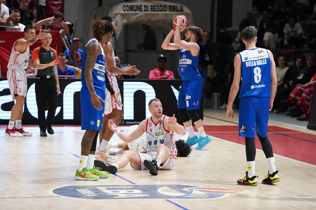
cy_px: 105
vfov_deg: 6.9
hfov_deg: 10.3
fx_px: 1755
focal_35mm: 200
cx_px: 158
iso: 3200
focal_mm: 200
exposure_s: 1/1250
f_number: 3.5
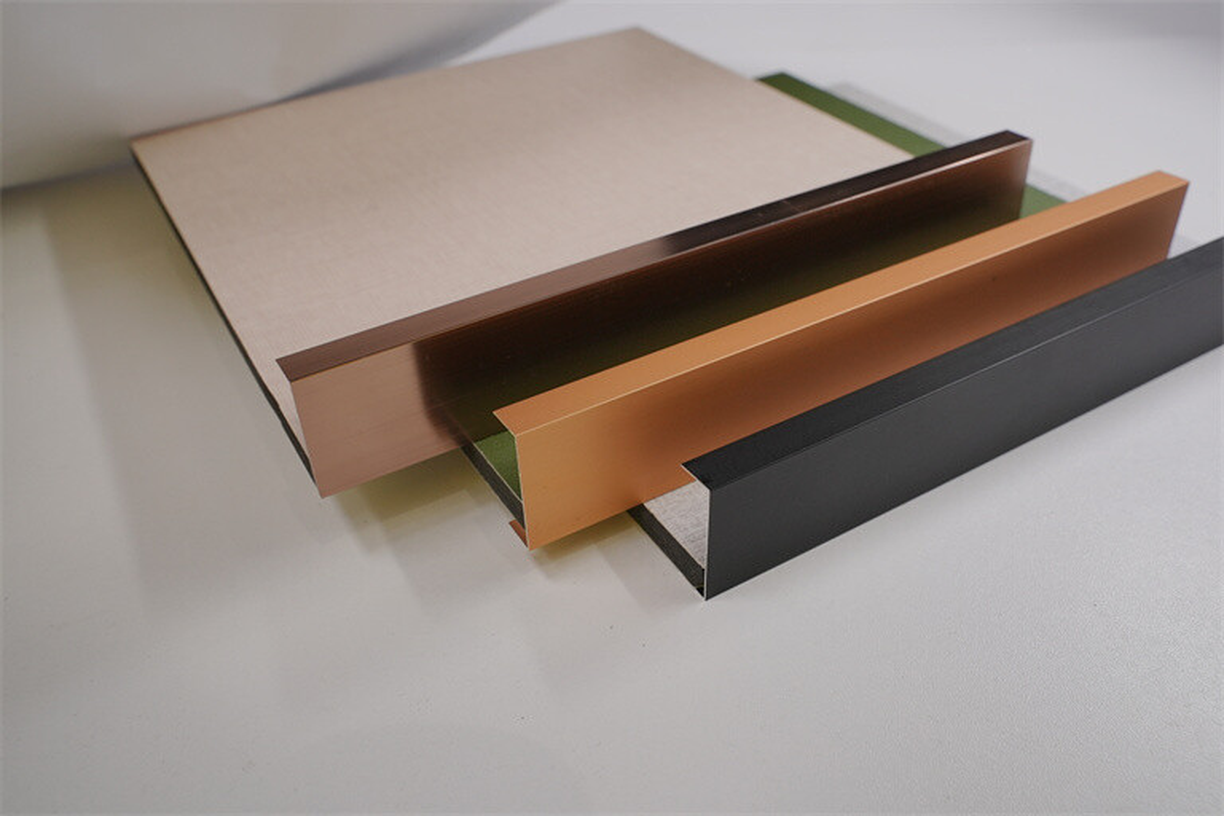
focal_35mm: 31
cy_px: 408
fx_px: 1054
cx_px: 612
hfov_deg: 60.3
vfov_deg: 42.3
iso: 800
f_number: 10
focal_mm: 31
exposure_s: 1/60
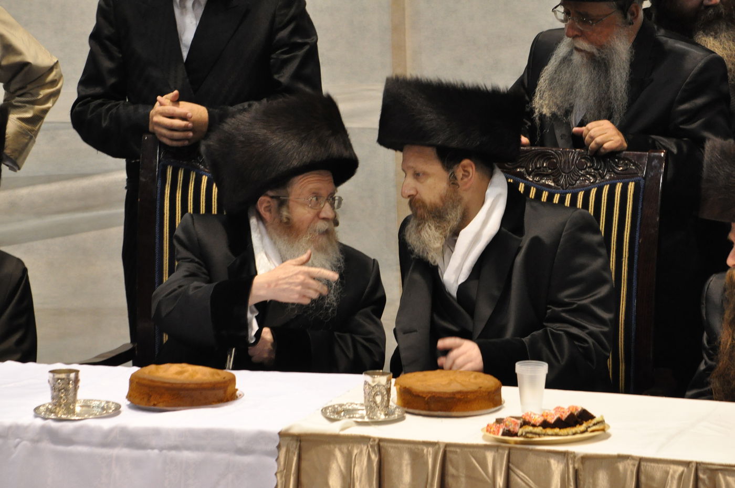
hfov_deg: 9.2
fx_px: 4587
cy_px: 244
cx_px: 368
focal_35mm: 225
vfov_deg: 6.1
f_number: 8
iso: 1600
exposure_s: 1/80
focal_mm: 150
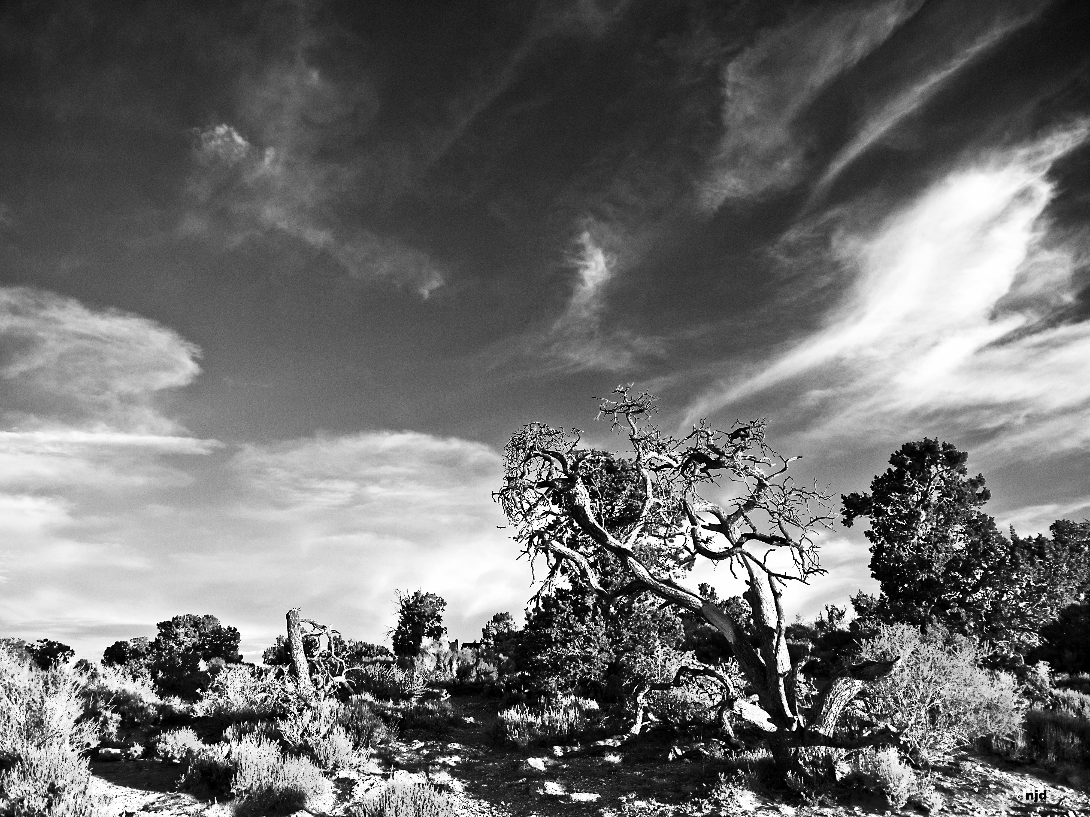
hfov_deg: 63.4
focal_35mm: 28
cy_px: 408
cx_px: 545
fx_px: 882
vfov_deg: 49.7
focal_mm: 14
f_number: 4.5
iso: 100
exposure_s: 1/160
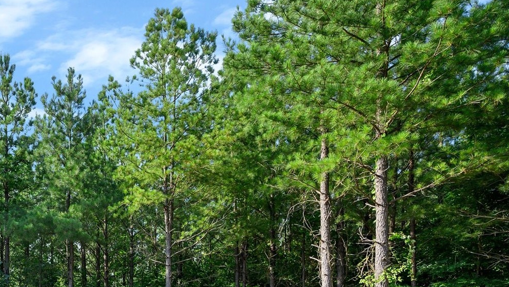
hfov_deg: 54.9
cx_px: 40
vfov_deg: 33.7
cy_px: 317
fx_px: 405
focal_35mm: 30
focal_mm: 14
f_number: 7.1
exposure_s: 1/400
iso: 400
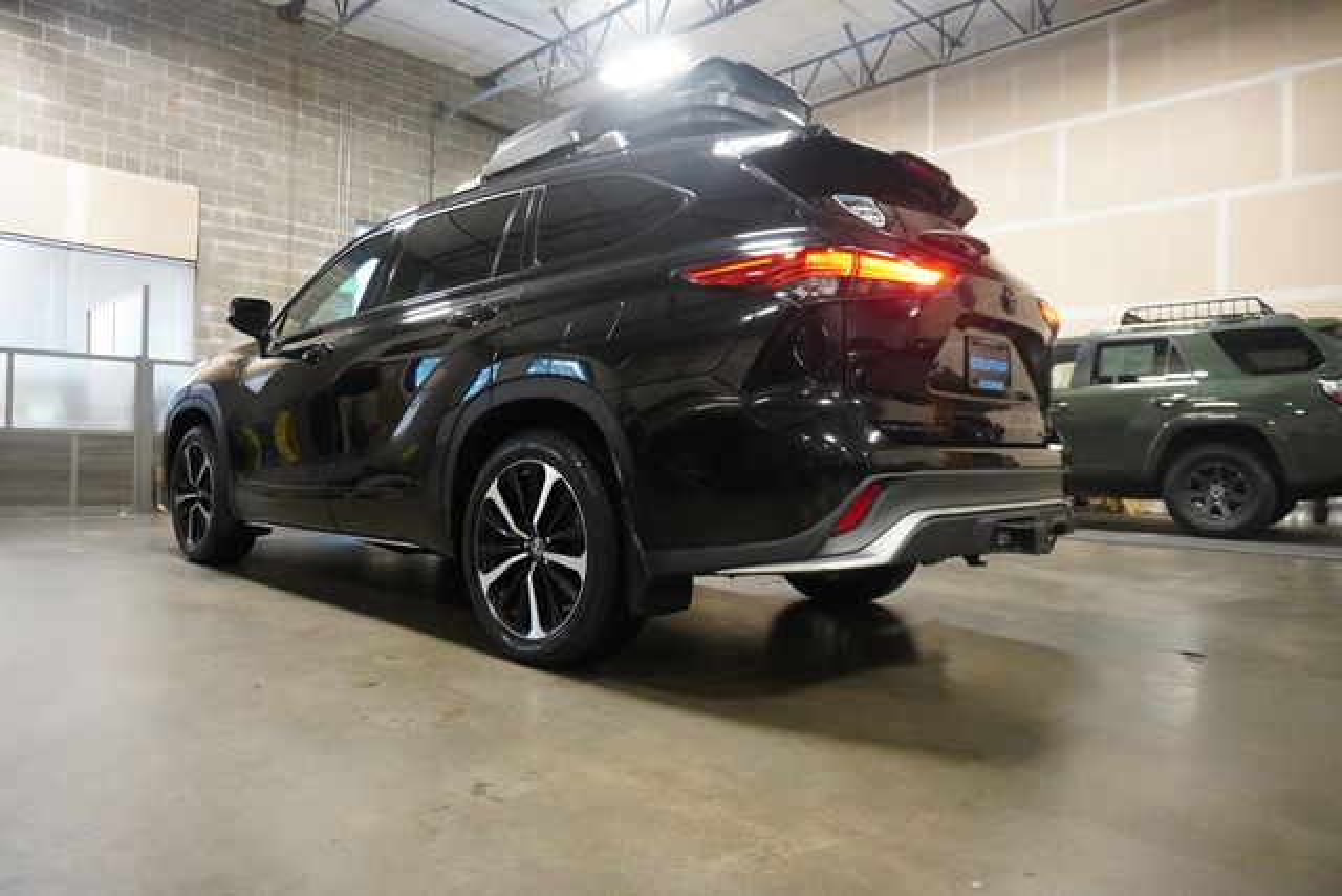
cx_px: 671
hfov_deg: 73.7
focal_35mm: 24
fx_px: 895
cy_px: 448
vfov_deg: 53.2
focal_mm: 16
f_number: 3.5
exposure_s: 1/200
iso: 6400
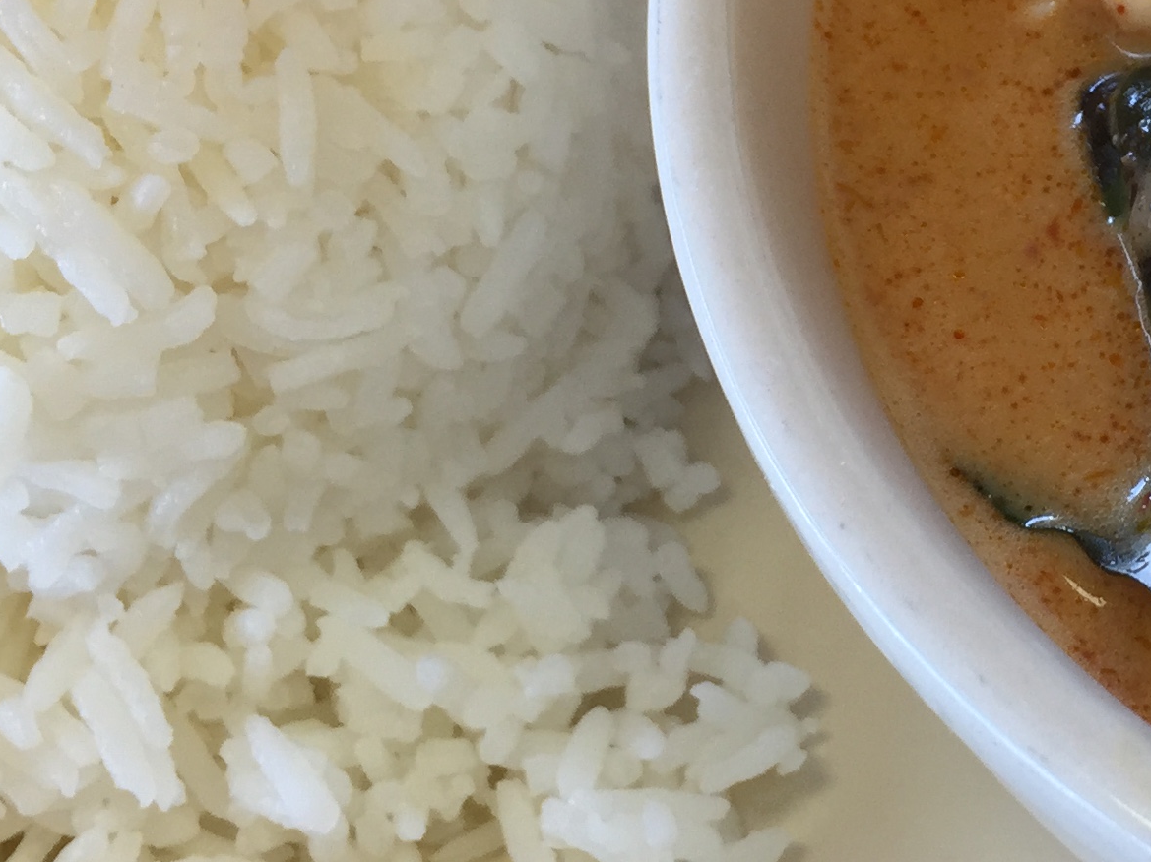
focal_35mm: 81
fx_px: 2692
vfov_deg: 18.1
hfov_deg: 23.2
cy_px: 224
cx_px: 1140
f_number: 2.2
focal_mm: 4.15
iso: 32
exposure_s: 1/60
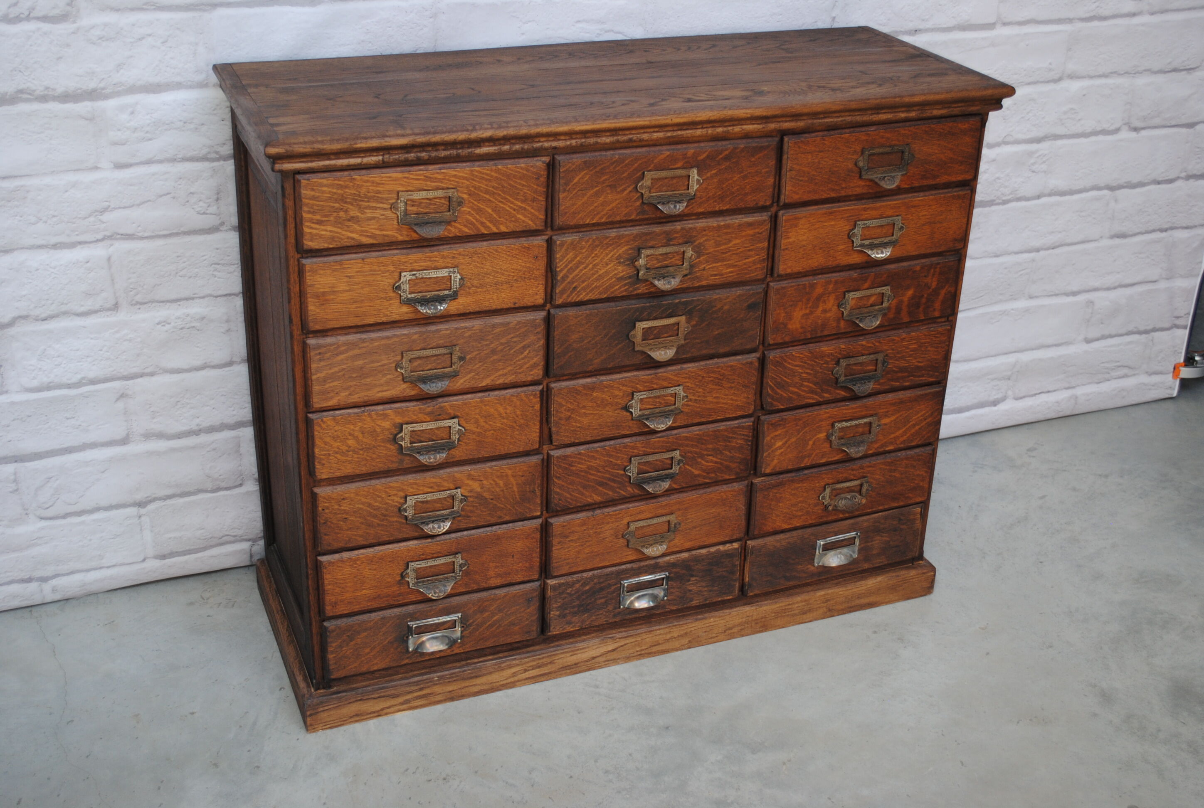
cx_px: 602
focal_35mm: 44
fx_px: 1458
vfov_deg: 31.0
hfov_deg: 44.9
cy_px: 404
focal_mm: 29
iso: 200
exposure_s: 1/60
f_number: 4.5
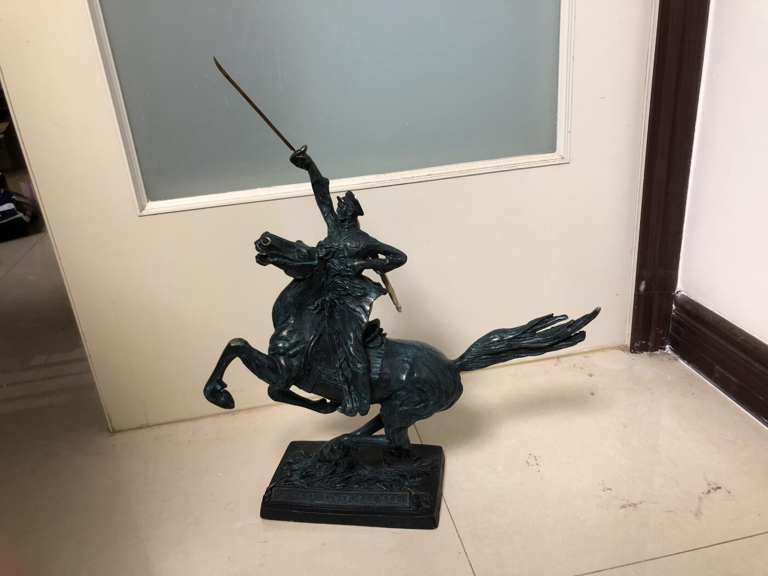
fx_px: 621
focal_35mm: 28
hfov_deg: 63.4
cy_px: 288
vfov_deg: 49.7
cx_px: 384
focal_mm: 4
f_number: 1.8
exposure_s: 1/17
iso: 50
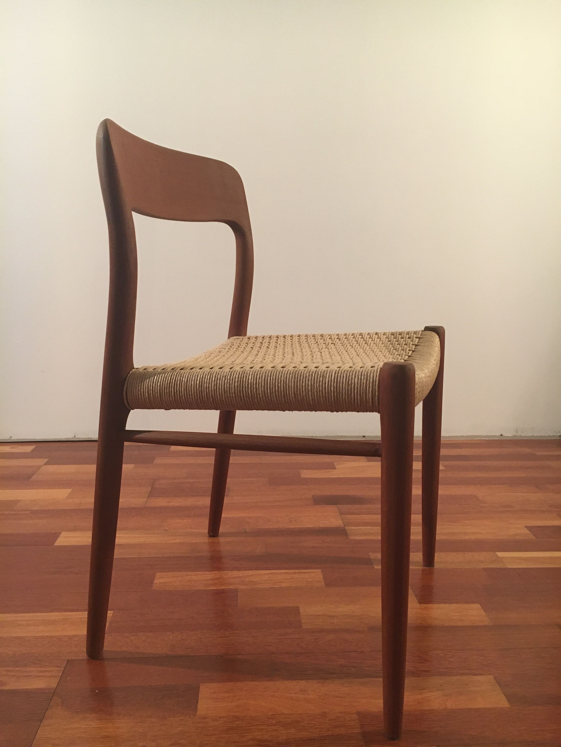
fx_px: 627
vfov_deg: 61.7
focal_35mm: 29
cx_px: 280
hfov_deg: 48.2
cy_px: 374
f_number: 2.2
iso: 250
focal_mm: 4.15
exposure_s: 1/33
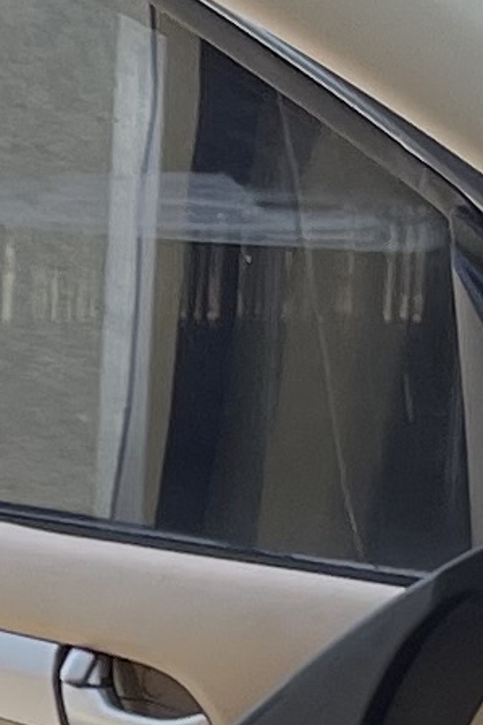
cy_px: 1376
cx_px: -793
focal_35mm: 243
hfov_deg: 5.4
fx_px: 4894
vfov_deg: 8.1
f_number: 1.6
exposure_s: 1/1323
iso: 32
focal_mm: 5.1
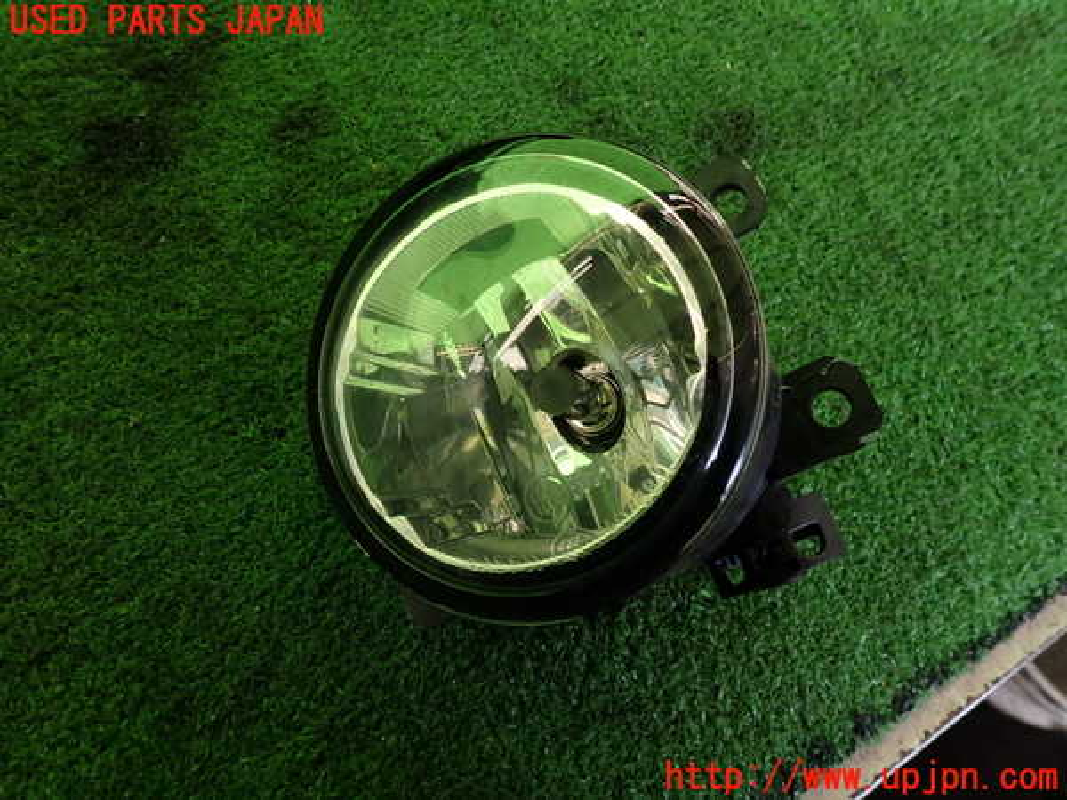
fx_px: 771
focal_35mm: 25
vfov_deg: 54.9
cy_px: 400
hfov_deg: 69.4
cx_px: 534
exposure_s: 1/80
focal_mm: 4.5
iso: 100
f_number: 2.8
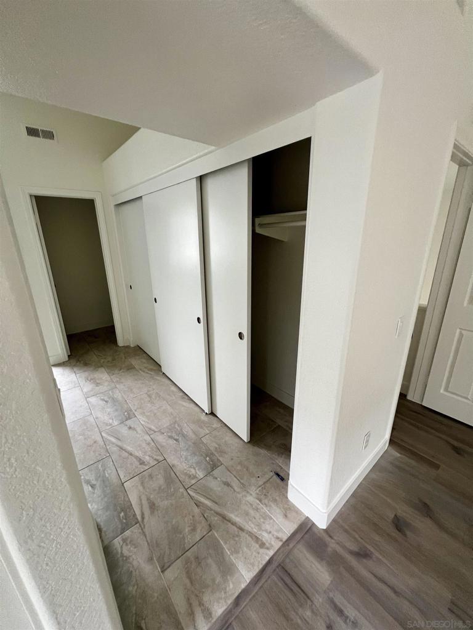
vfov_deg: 106.2
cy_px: 315
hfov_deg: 89.9
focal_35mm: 13
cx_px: 236
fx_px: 237
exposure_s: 1/99
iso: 160
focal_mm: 1.57
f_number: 1.8
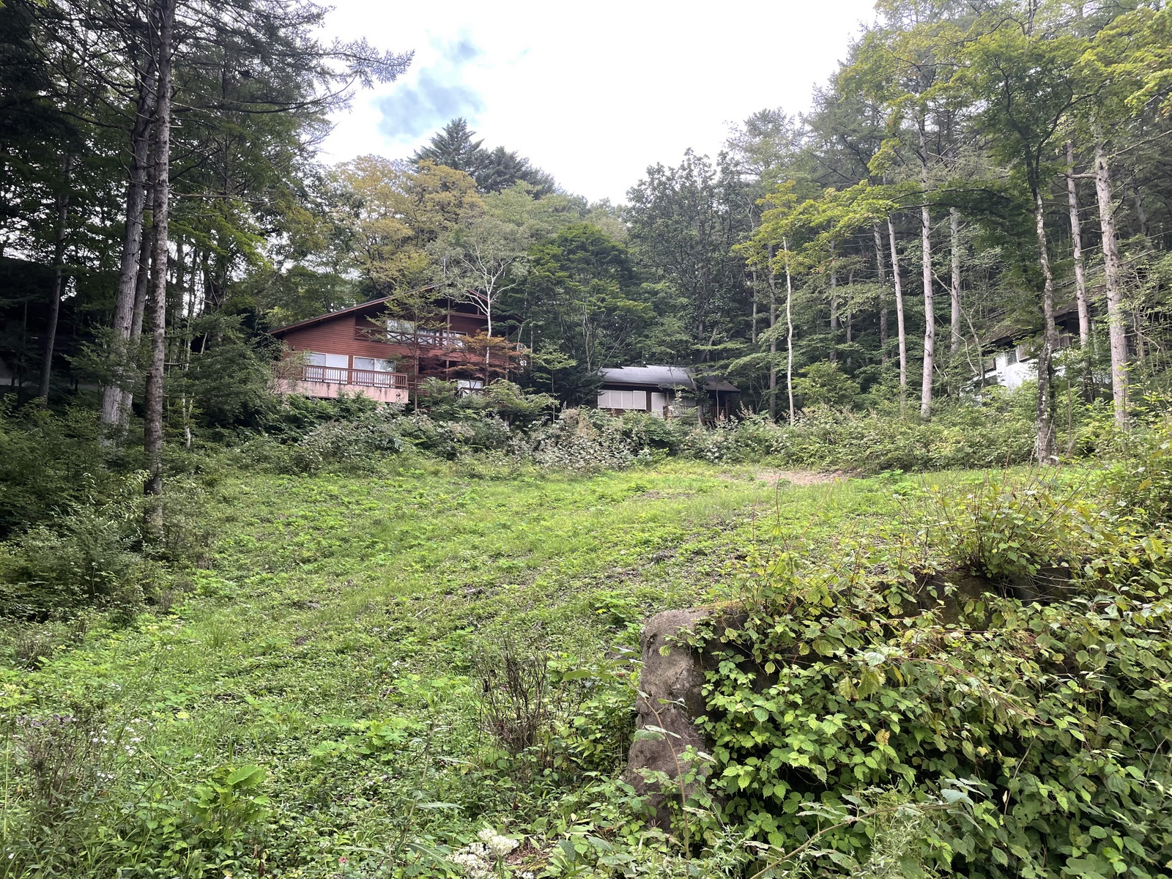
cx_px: 586
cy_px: 440
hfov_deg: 67.3
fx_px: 880
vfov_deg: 53.1
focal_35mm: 26
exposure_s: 1/168
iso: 32
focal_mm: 4.2
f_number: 1.6
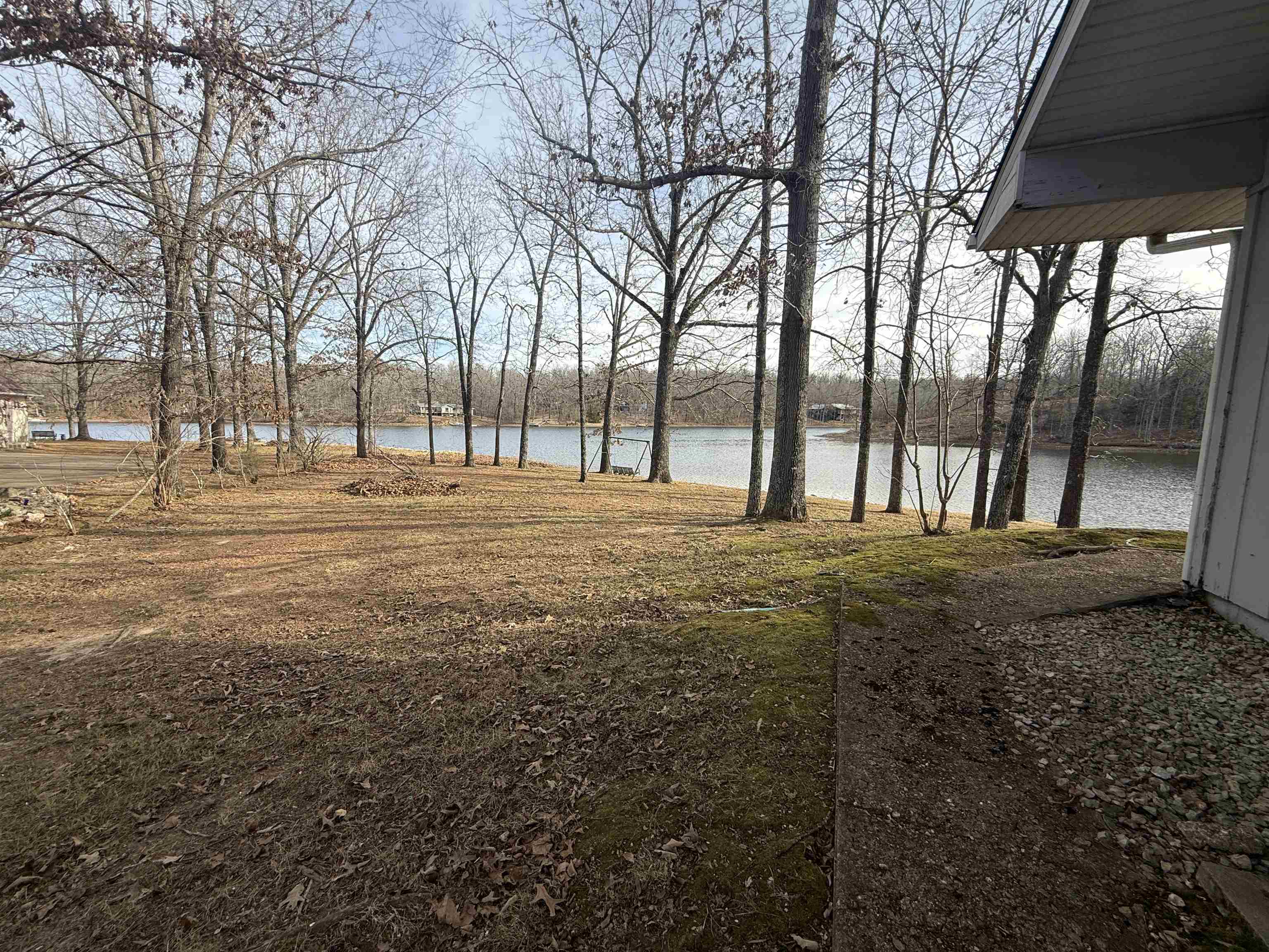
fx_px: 513
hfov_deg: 102.1
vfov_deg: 85.7
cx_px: 634
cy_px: 476
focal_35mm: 14
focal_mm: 2.22
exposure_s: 1/942
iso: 50
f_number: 2.2
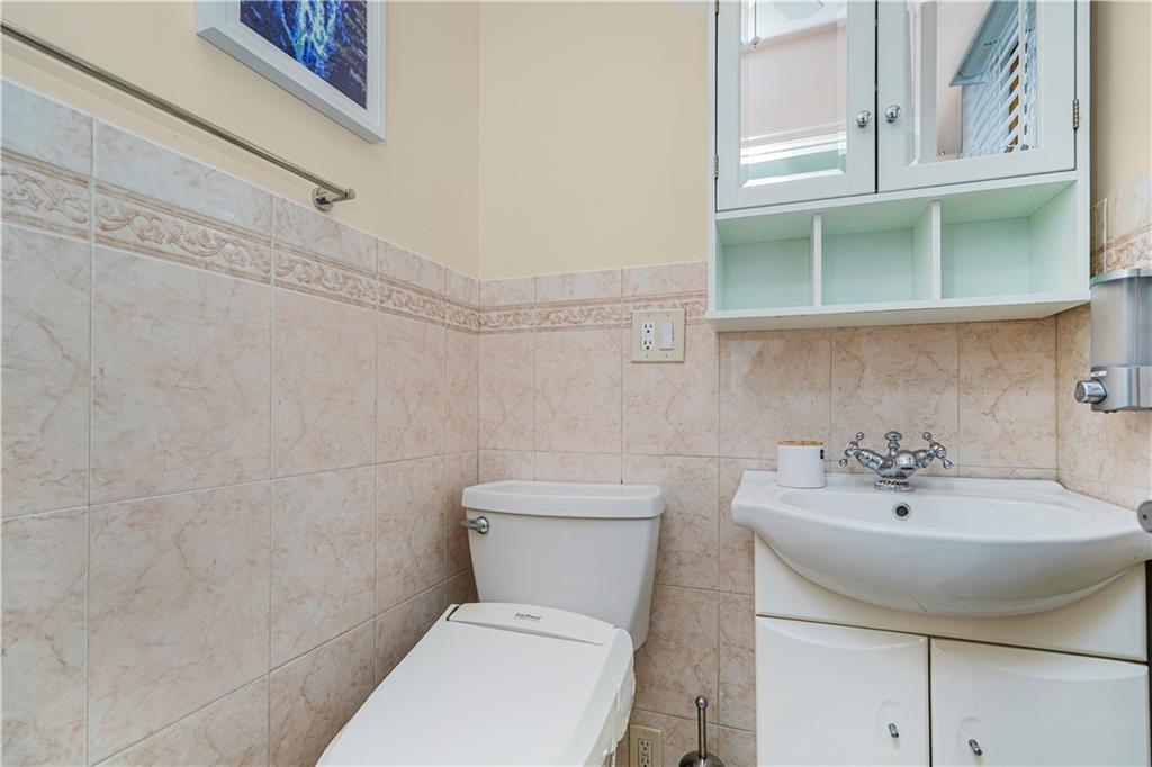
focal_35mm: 16
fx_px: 512
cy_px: 384
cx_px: 576
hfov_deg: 96.8
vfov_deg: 73.7
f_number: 4.5
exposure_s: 1/40
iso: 50
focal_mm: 16
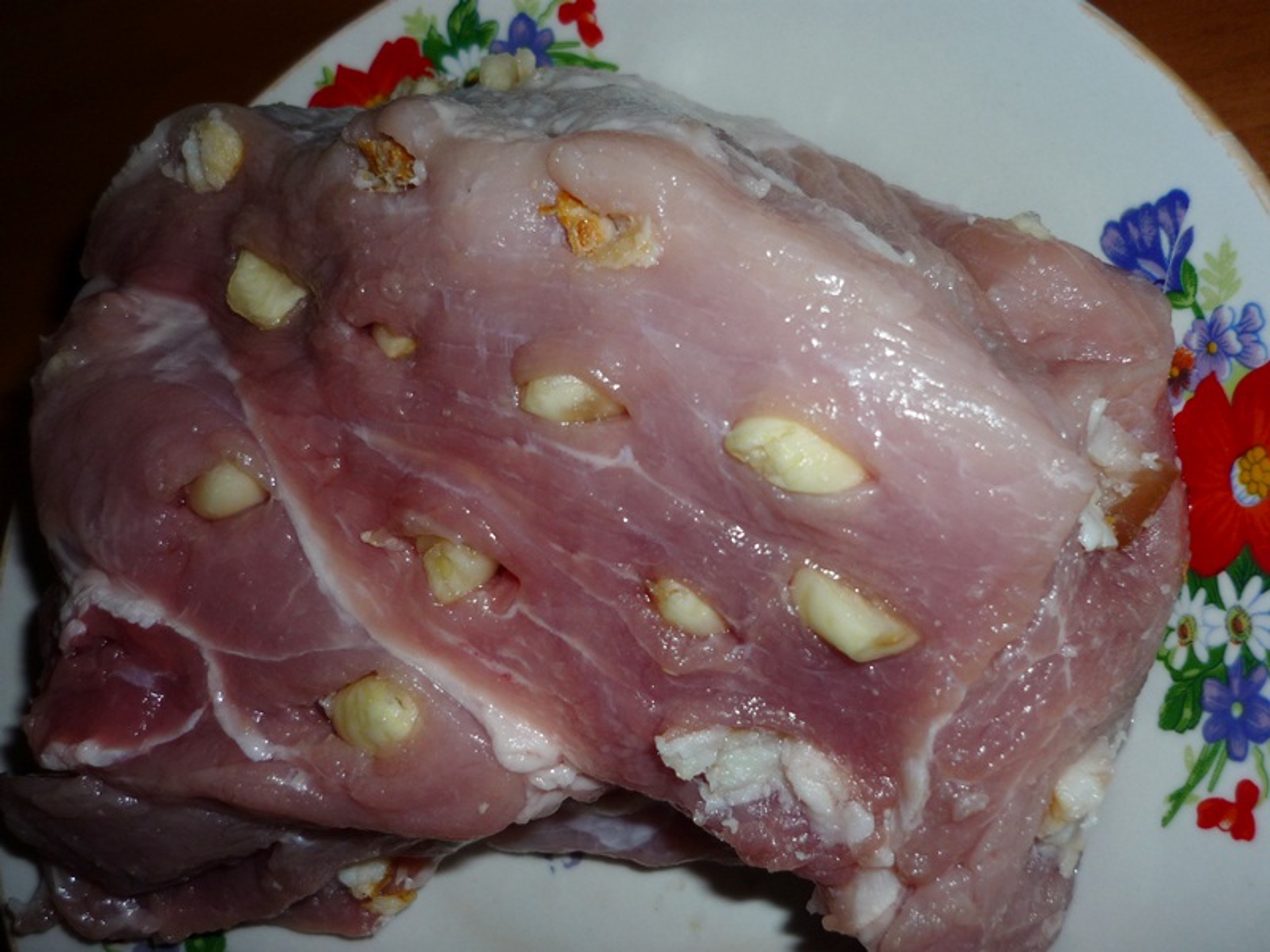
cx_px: 635
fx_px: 1394
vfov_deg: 37.7
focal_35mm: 38
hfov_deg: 49.0
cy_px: 476
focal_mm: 6.3
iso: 100
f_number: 2.9
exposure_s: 1/30
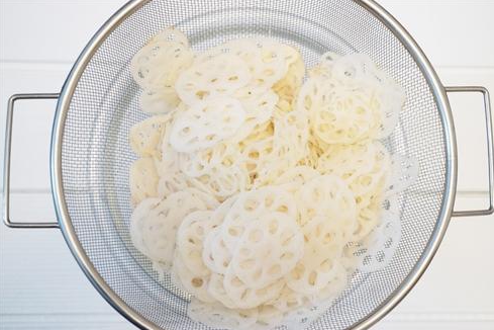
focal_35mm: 46
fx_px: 631
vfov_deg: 29.2
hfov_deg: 42.7
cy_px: 166
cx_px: 250
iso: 2000
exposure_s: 1/60
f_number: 4
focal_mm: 30
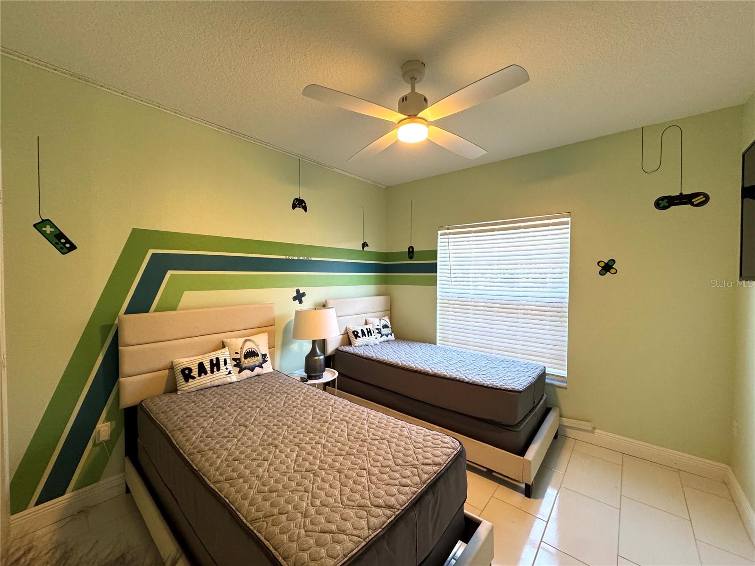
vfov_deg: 85.7
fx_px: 305
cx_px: 378
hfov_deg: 102.1
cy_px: 283
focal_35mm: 14
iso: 250
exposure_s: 1/120
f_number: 2.2
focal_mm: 2.22
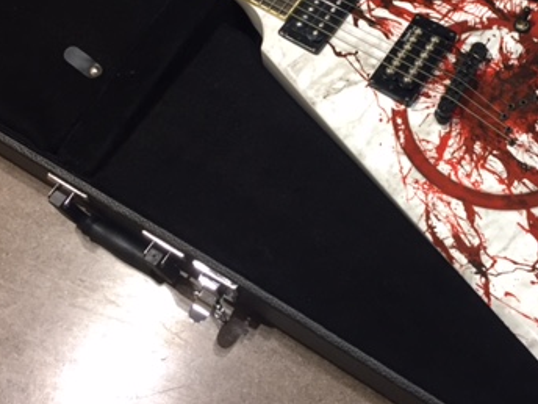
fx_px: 839
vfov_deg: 26.5
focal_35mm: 54
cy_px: 81
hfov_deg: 35.3
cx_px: 339
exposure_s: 1/30
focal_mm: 4.15
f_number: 2.2
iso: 32
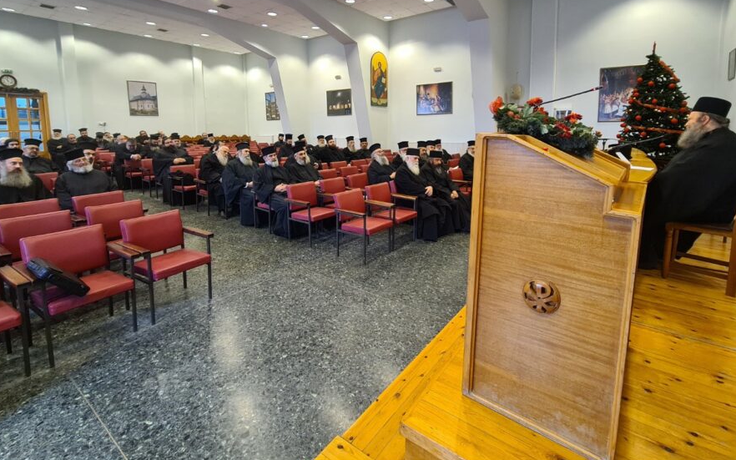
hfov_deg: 97.7
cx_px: 391
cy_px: 161
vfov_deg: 69.6
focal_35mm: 16
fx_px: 321
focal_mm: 2.22
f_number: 2.2
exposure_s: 1/50
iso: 400
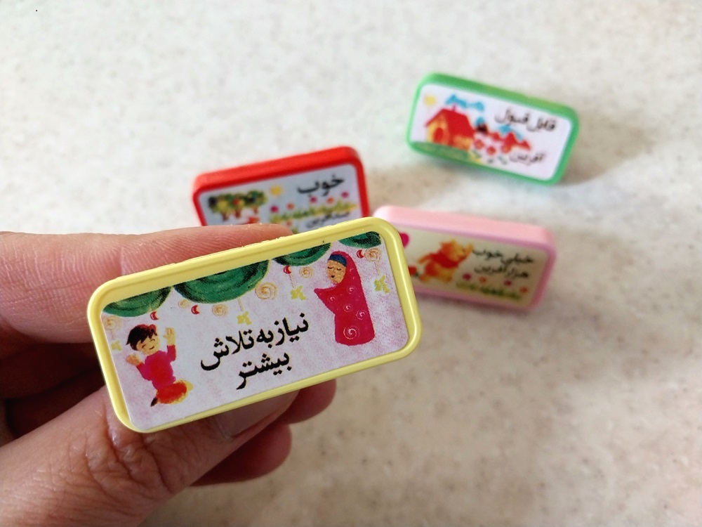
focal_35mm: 26
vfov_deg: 53.1
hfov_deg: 67.3
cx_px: 351
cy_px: 264
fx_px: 527
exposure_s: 1/50
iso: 125
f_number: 1.8
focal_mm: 4
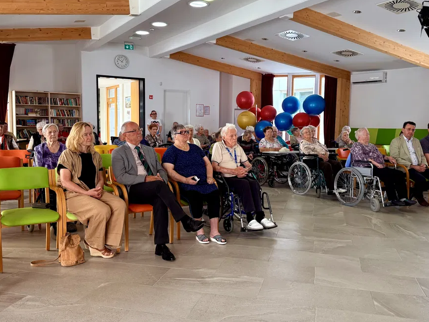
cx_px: 211
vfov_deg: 42.9
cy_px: 155
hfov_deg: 55.3
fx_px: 409
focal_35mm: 33
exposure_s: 1/90
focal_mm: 6.76
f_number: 1.78
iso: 200
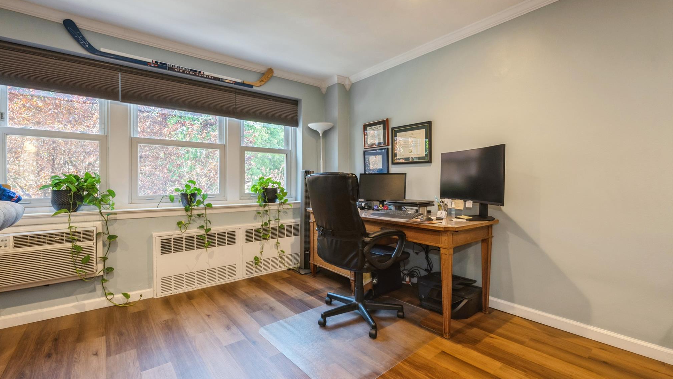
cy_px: 183
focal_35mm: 16
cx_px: 331
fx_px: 286
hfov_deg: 99.4
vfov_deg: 67.1
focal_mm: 15
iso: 400
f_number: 11
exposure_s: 1/5
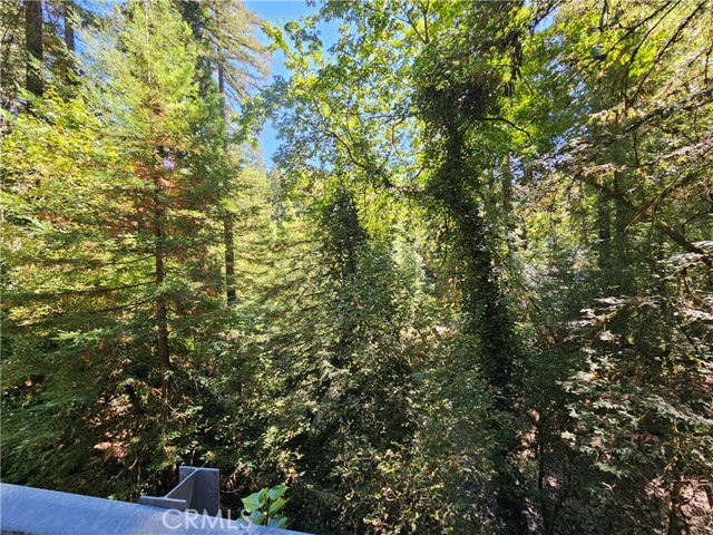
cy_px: 268
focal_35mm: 13
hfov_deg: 106.2
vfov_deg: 89.9
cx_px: 356
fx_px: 268
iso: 50
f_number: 2.2
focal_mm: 2.2
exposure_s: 1/120
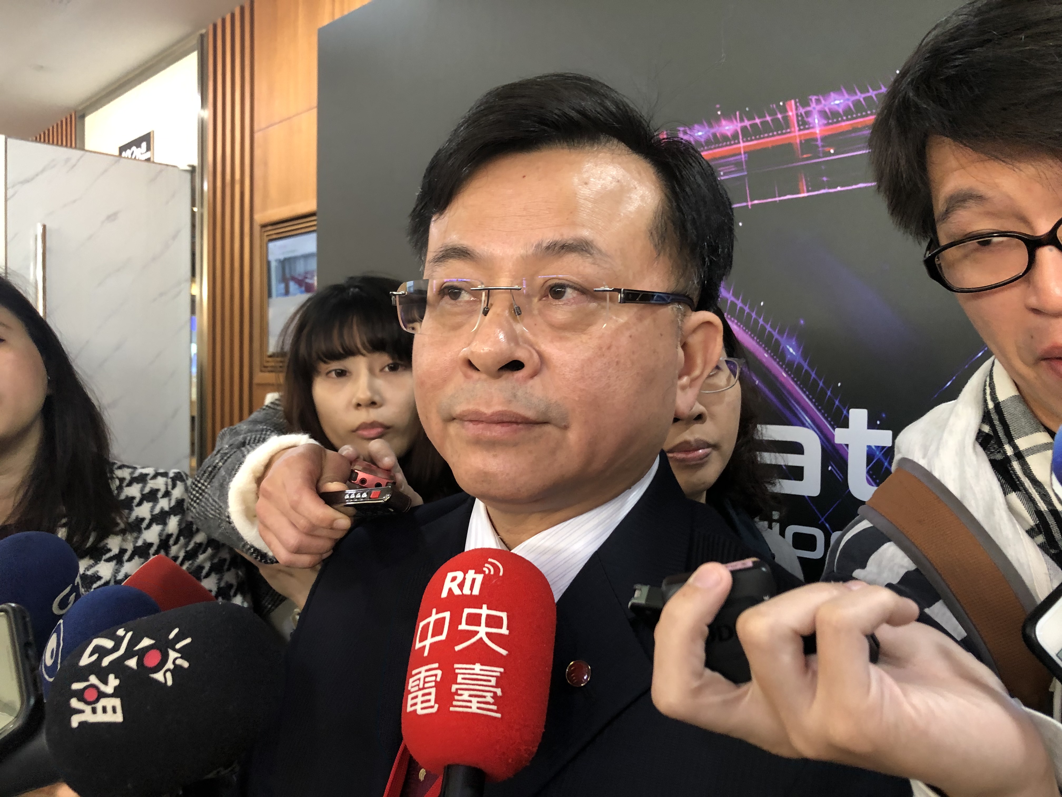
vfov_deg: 49.7
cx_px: 531
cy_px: 398
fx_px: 859
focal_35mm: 28
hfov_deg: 63.4
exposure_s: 1/15
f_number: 1.8
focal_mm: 3.99
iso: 50
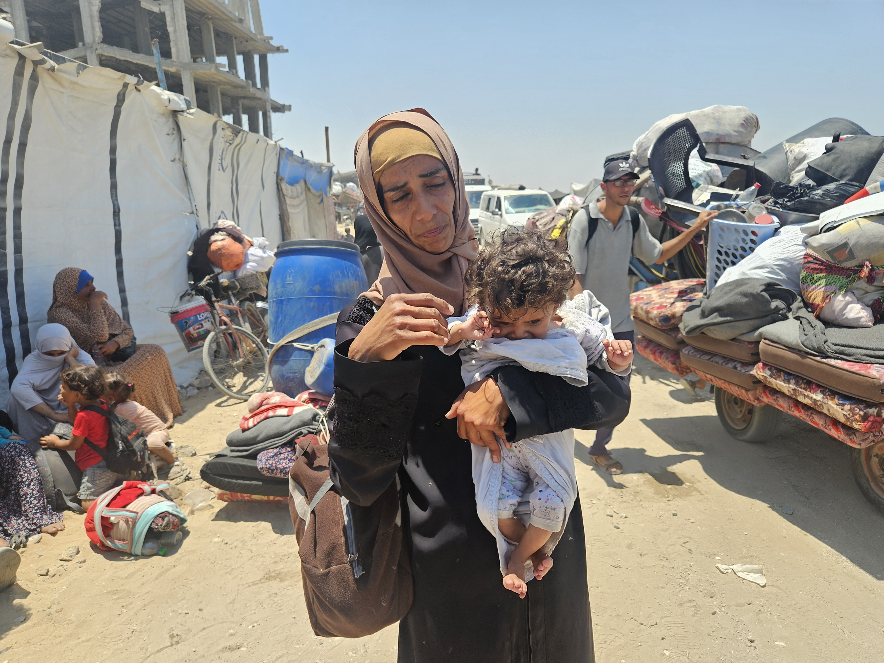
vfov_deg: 58.9
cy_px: 332
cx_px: 442
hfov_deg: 73.9
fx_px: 587
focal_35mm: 23
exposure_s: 1/919
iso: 25
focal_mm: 5.4
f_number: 1.8
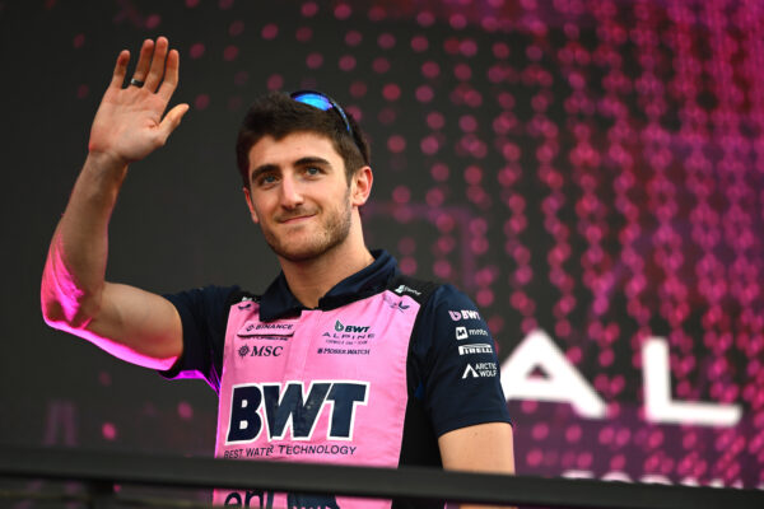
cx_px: 382
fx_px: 8488
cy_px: 254
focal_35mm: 400
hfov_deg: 5.2
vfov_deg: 3.4
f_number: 2.8
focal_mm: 400
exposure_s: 1/800
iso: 400
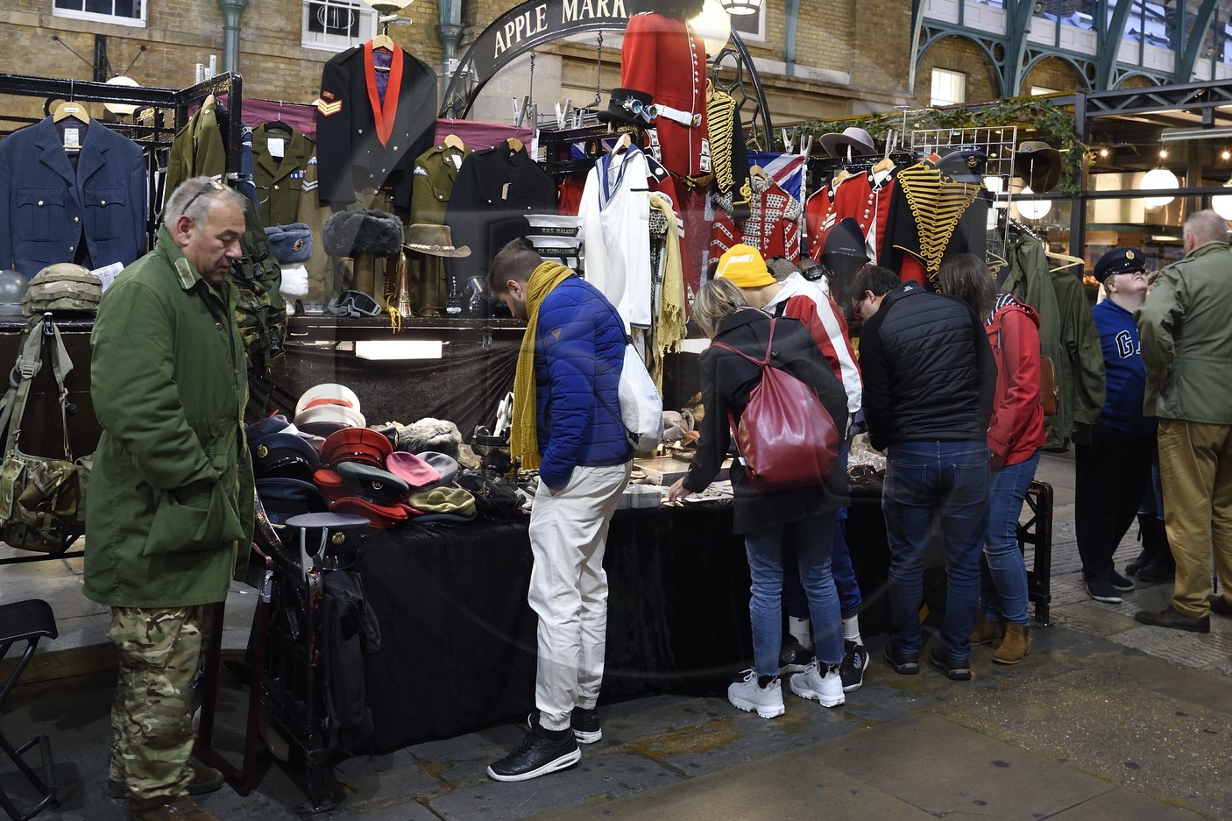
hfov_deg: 57.2
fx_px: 1129
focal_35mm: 33
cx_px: 657
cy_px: 356
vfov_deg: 39.9
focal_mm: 29
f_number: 6.3
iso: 1600
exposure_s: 1/30
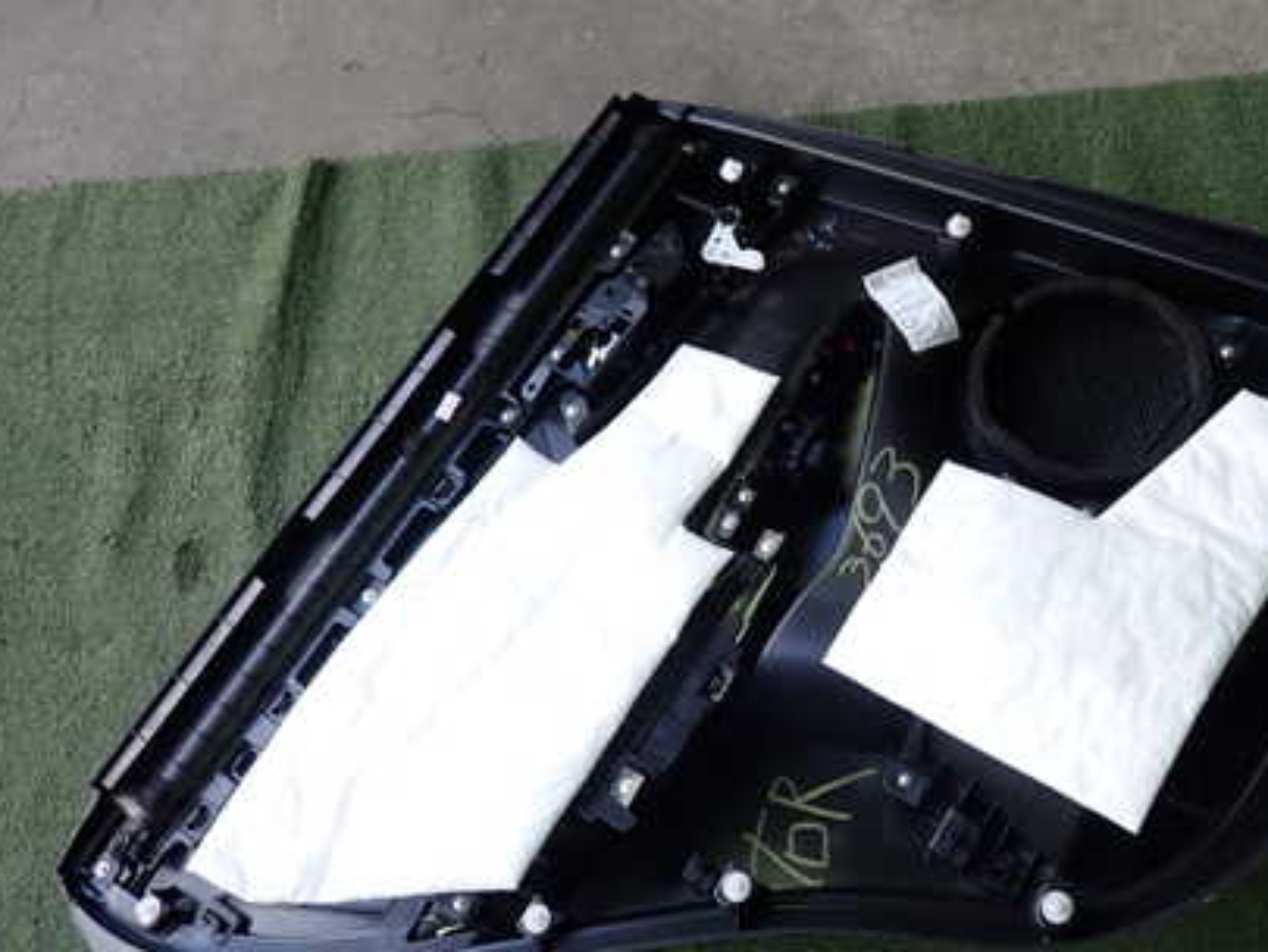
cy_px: 504
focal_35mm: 37
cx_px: 745
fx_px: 1356
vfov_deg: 38.7
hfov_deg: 49.9
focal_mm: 4.5
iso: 200
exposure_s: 1/125
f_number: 2
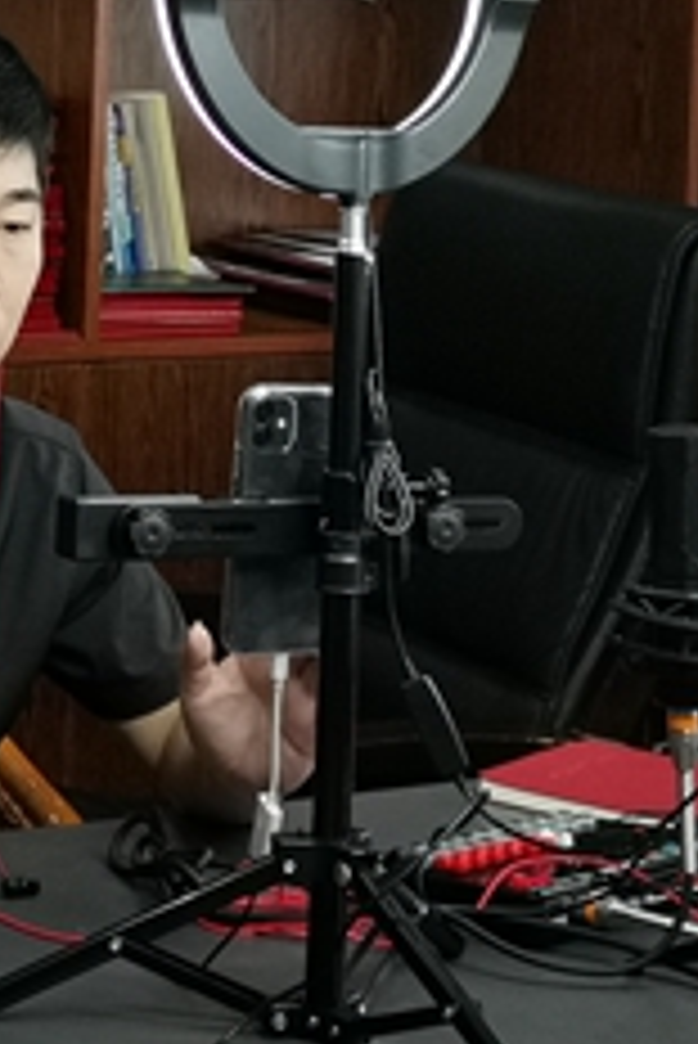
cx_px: -45
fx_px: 3543
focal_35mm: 122
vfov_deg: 16.4
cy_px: -4
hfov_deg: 11.1
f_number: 1.8
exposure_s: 1/100
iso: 250
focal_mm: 5.58
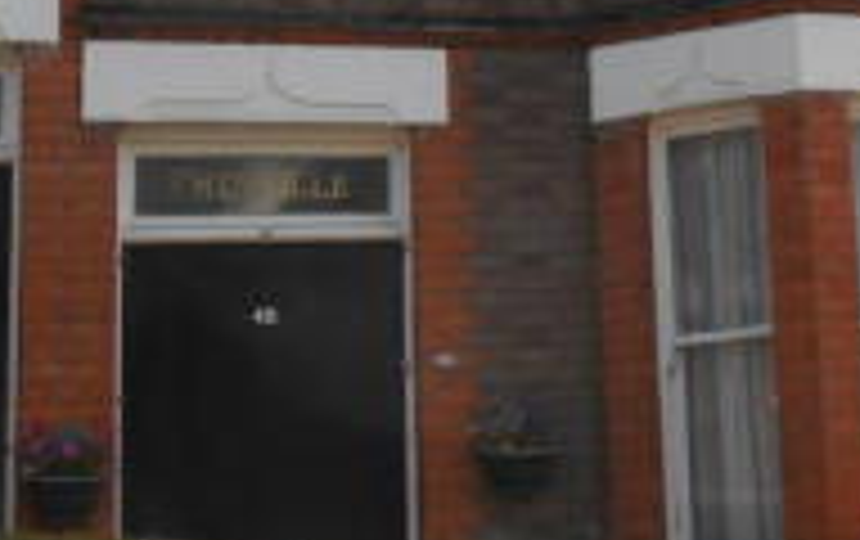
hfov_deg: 23.5
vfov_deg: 15.5
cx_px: 871
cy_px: 83
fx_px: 1972
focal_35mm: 84
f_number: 3.5
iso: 80
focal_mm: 4.6
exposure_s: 1/400
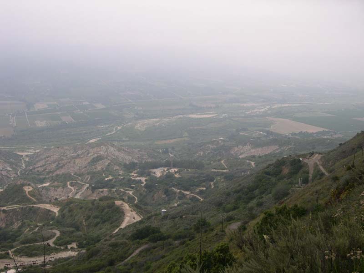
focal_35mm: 38
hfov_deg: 49.0
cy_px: 136
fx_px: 400
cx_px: 182
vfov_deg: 37.7
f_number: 7.6
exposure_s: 1/102
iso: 100
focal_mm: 8
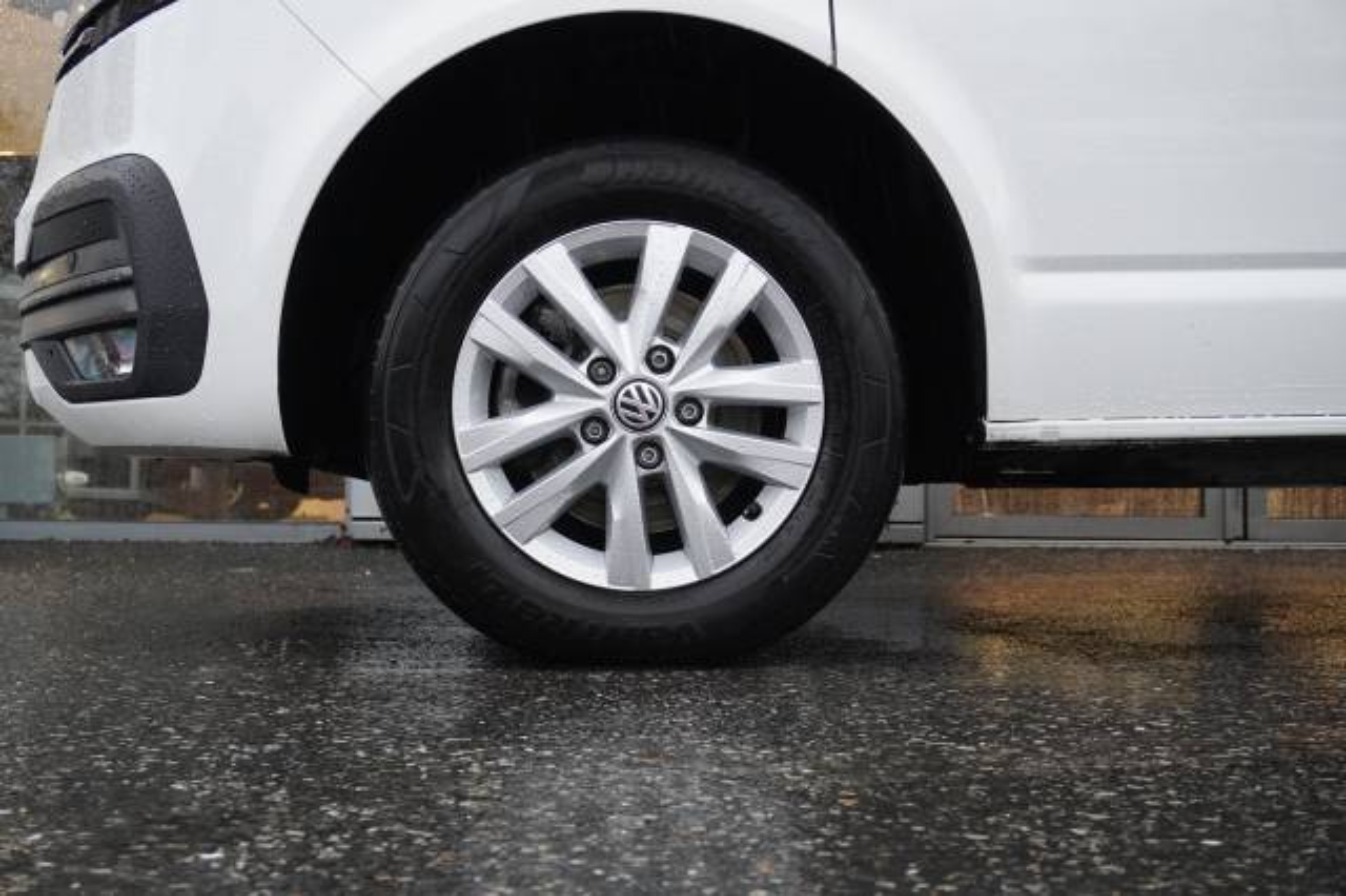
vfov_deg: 29.8
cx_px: 673
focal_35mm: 45
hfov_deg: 43.6
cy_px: 448
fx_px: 1682
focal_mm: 30
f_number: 5.6
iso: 4000
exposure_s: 1/125
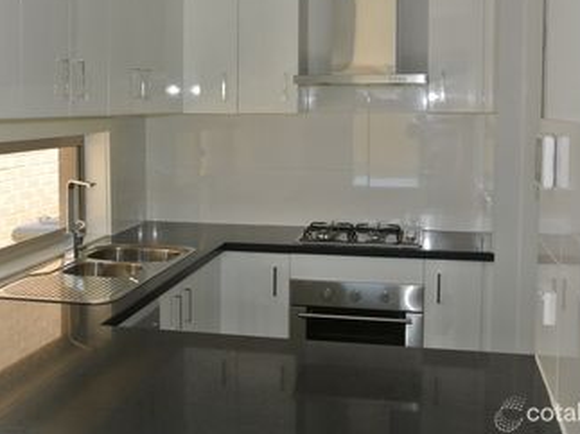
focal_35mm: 49
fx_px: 821
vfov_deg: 29.6
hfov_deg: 38.7
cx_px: 217
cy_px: 169
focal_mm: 13.1
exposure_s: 1/80
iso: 800
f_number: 4
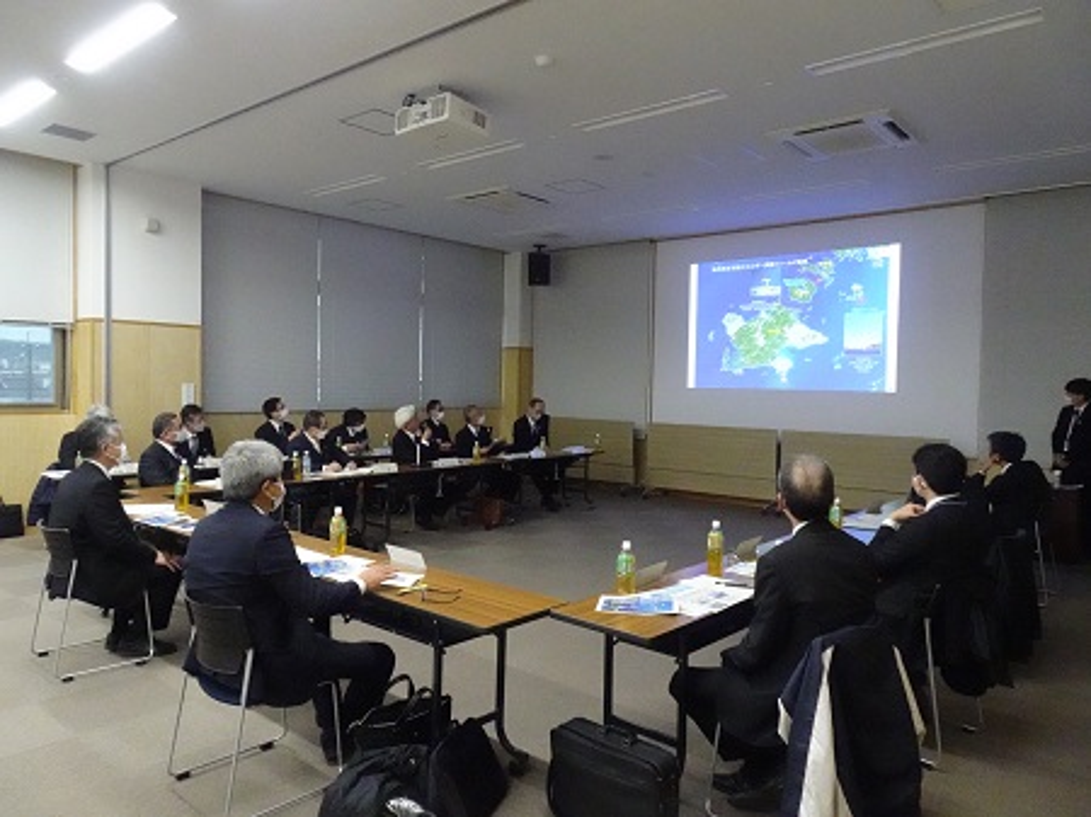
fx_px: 756
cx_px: 546
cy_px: 408
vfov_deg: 56.8
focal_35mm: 24
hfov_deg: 71.6
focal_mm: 4.25
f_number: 3.5
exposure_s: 1/160
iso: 2500
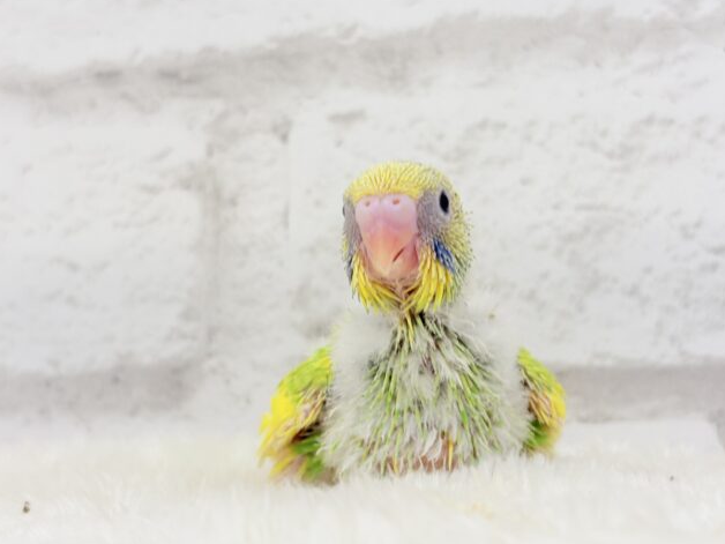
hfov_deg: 36.2
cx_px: 362
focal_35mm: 53
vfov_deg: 27.5
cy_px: 269
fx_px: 1110
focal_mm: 5.96
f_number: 1.6
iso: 40
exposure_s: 1/50
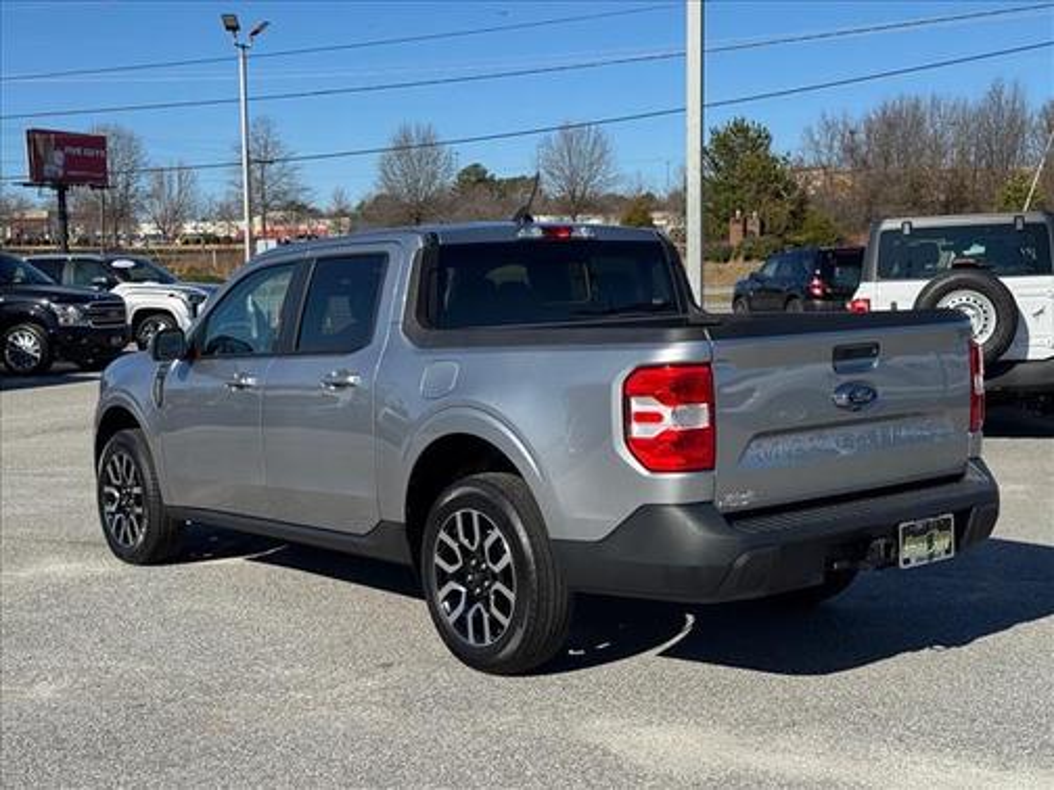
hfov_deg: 39.7
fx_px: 1462
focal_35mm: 48
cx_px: 527
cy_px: 395
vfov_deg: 30.3
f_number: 1.78
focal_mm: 6.76
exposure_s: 1/4608
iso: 64
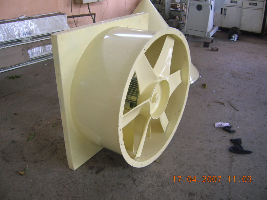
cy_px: 100
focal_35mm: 34
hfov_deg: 54.0
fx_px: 262
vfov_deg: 41.8
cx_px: 134
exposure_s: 1/18
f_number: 2.9
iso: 50
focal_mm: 5.7
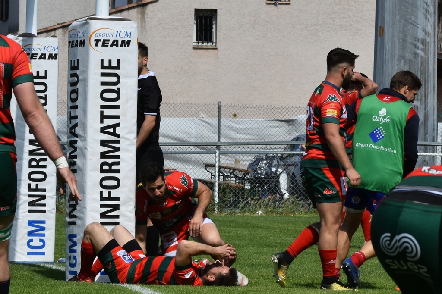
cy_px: 147
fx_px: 2761
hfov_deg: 9.2
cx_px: 221
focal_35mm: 225
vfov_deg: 6.1
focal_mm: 150
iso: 400
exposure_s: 1/800
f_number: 13
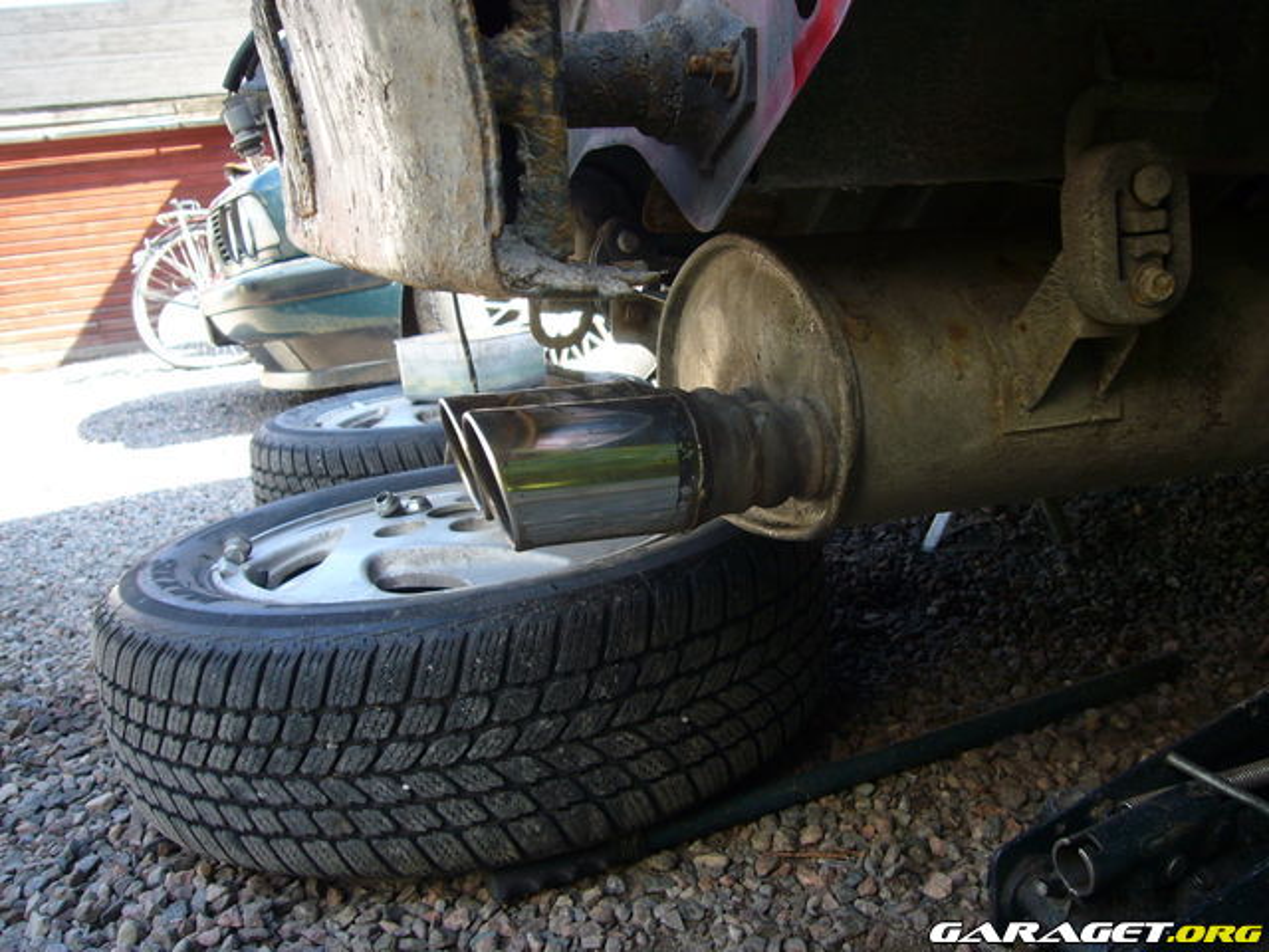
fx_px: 1173
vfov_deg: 44.2
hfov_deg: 56.8
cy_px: 476
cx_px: 634
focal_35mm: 32
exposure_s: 1/80
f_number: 2.9
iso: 80
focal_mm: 5.2
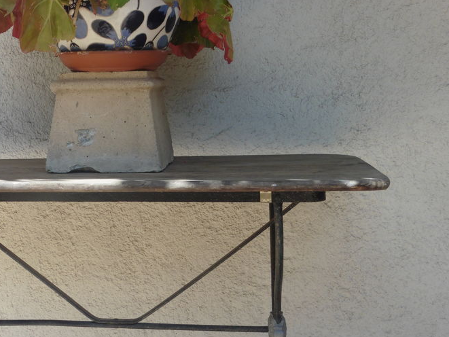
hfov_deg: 32.4
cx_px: 146
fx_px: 765
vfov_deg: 24.8
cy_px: 160
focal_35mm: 59
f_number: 5
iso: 100
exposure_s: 1/250
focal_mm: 6.9
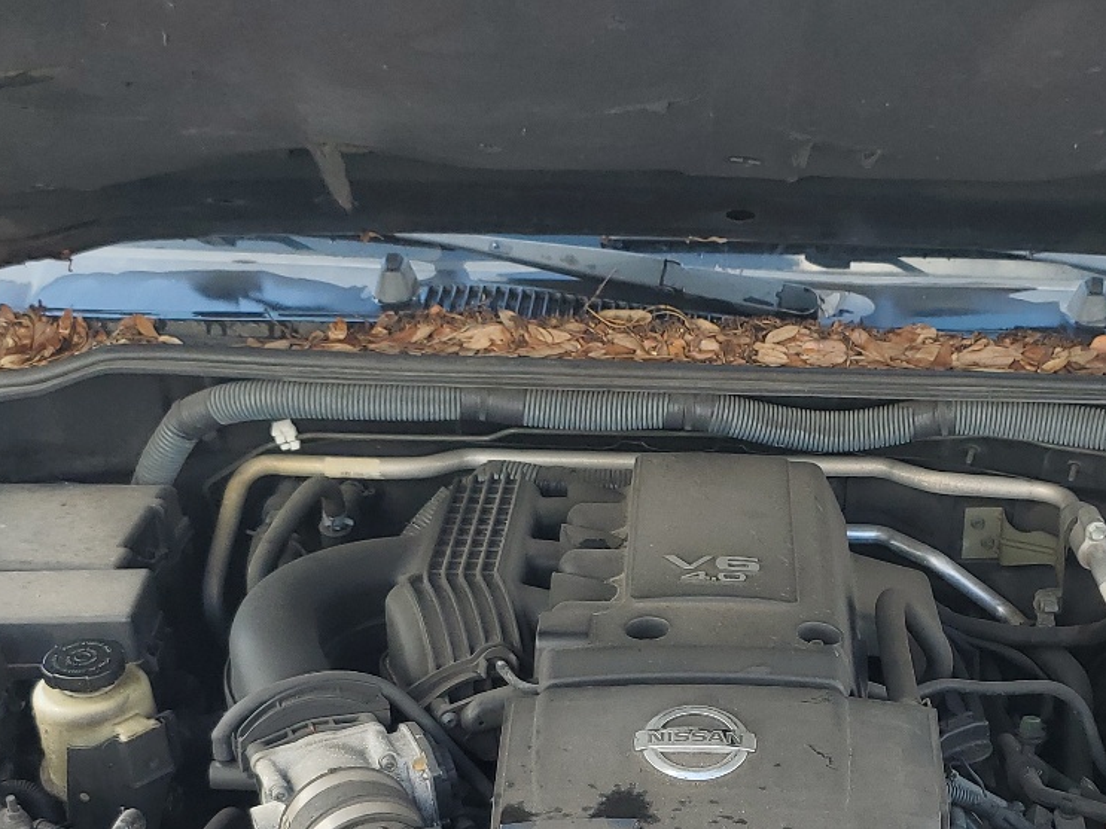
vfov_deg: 24.6
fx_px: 1789
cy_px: 868
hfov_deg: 34.0
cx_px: 746
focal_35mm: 56
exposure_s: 1/385
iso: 50
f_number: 1.5
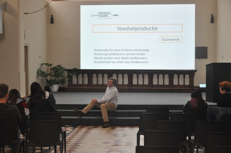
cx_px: 116
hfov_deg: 31.9
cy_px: 76
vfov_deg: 21.5
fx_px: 404
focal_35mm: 63
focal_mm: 42
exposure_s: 1/30
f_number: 4.8
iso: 1250
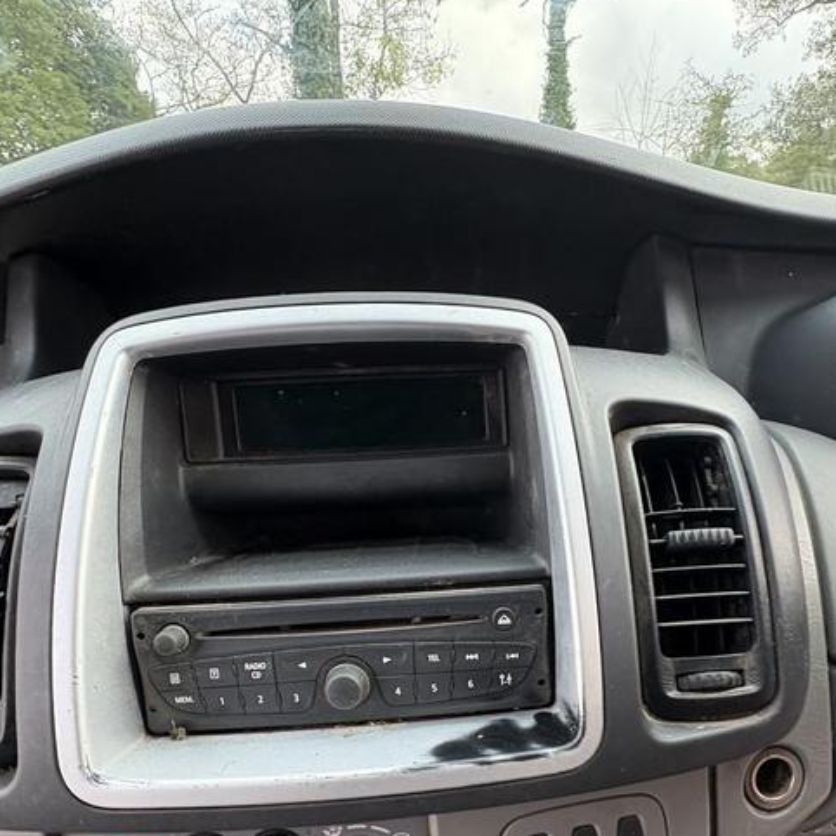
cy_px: 571
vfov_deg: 65.1
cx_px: 496
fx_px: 628
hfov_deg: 66.7
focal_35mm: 23
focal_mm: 2.22
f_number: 2.2
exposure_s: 1/99
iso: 125
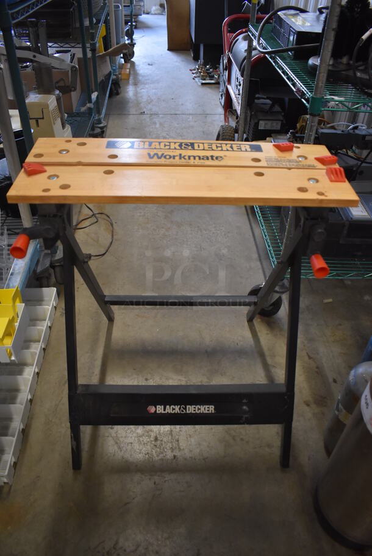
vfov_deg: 67.3
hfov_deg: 48.0
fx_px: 418
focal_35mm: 27
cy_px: 278
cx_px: 186
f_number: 3.5
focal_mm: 18
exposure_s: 1/125
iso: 1800
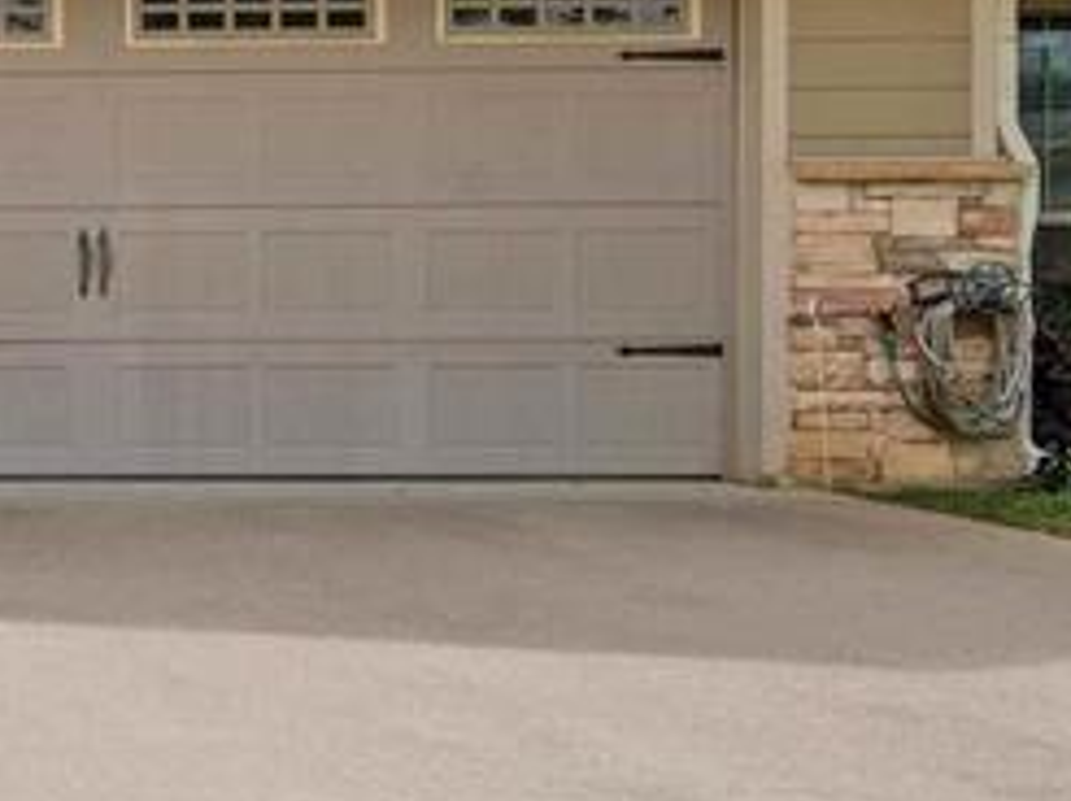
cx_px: -805
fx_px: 1731
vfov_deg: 25.8
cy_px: 215
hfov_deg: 22.4
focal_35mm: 56
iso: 400
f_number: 9
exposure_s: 1/125
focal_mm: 14
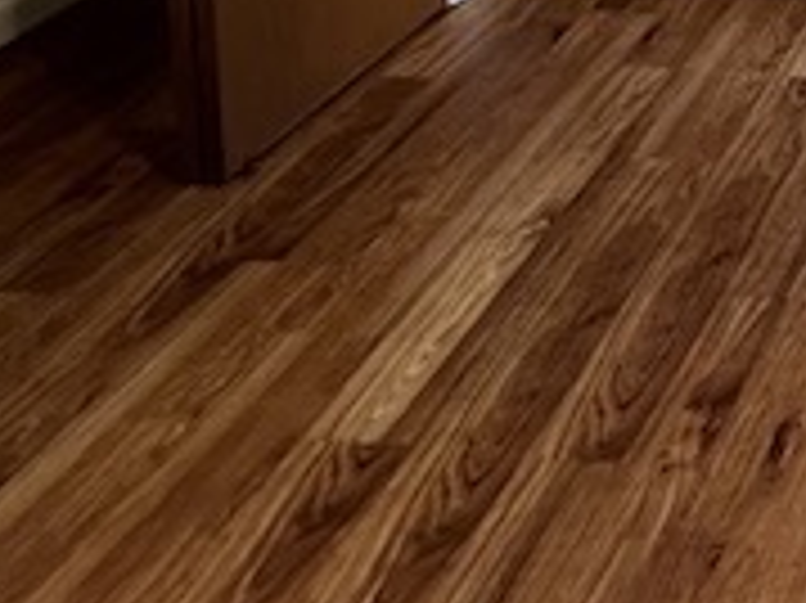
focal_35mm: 58
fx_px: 1350
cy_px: -482
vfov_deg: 19.2
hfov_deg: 24.3
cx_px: 1270
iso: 500
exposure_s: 1/60
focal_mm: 1.57
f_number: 1.8
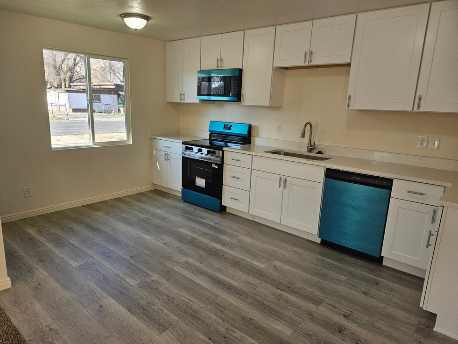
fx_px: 318
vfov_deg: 56.8
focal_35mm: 24
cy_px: 176
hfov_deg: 71.6
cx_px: 219
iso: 40
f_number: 1.8
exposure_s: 1/120
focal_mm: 5.4
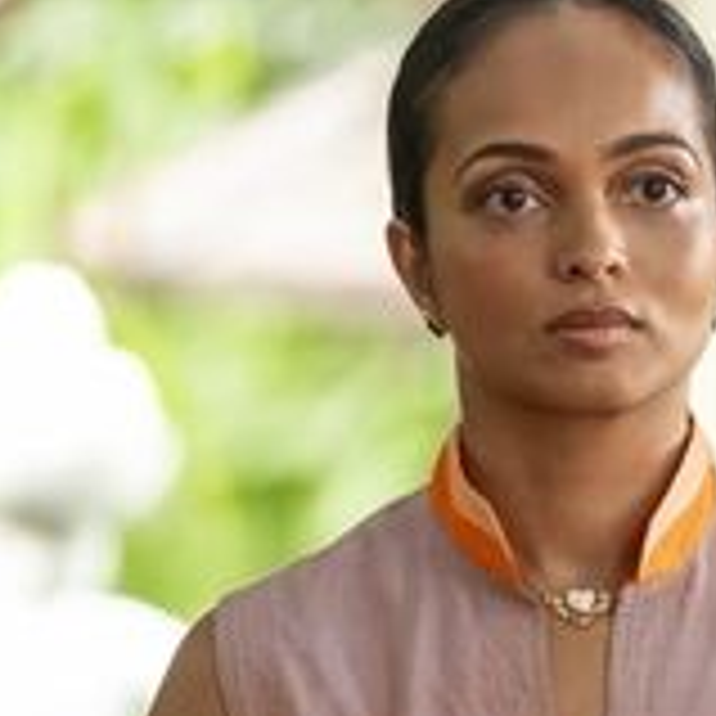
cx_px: 1036
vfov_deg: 2.8
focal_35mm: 633
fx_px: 14813
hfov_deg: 2.8
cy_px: 621
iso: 1600
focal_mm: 140
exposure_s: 1/125
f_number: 2.8
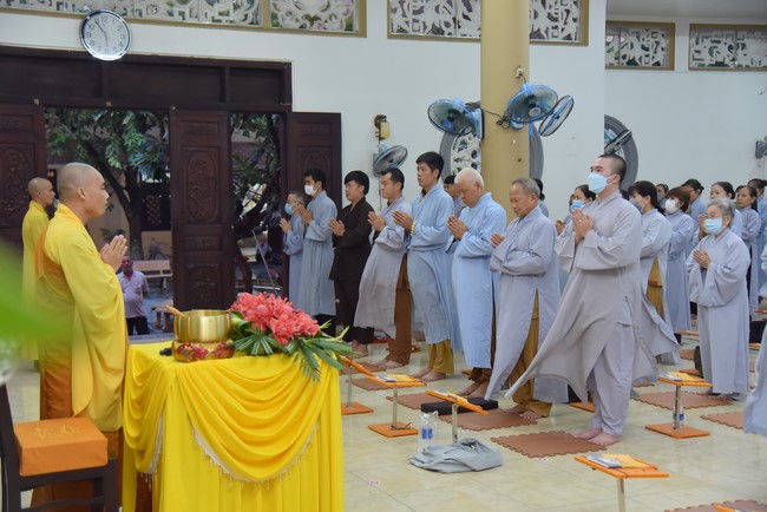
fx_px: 1066
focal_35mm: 50
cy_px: 256
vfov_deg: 27.0
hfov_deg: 39.6
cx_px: 384
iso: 1600
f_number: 4
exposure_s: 1/125
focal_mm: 50
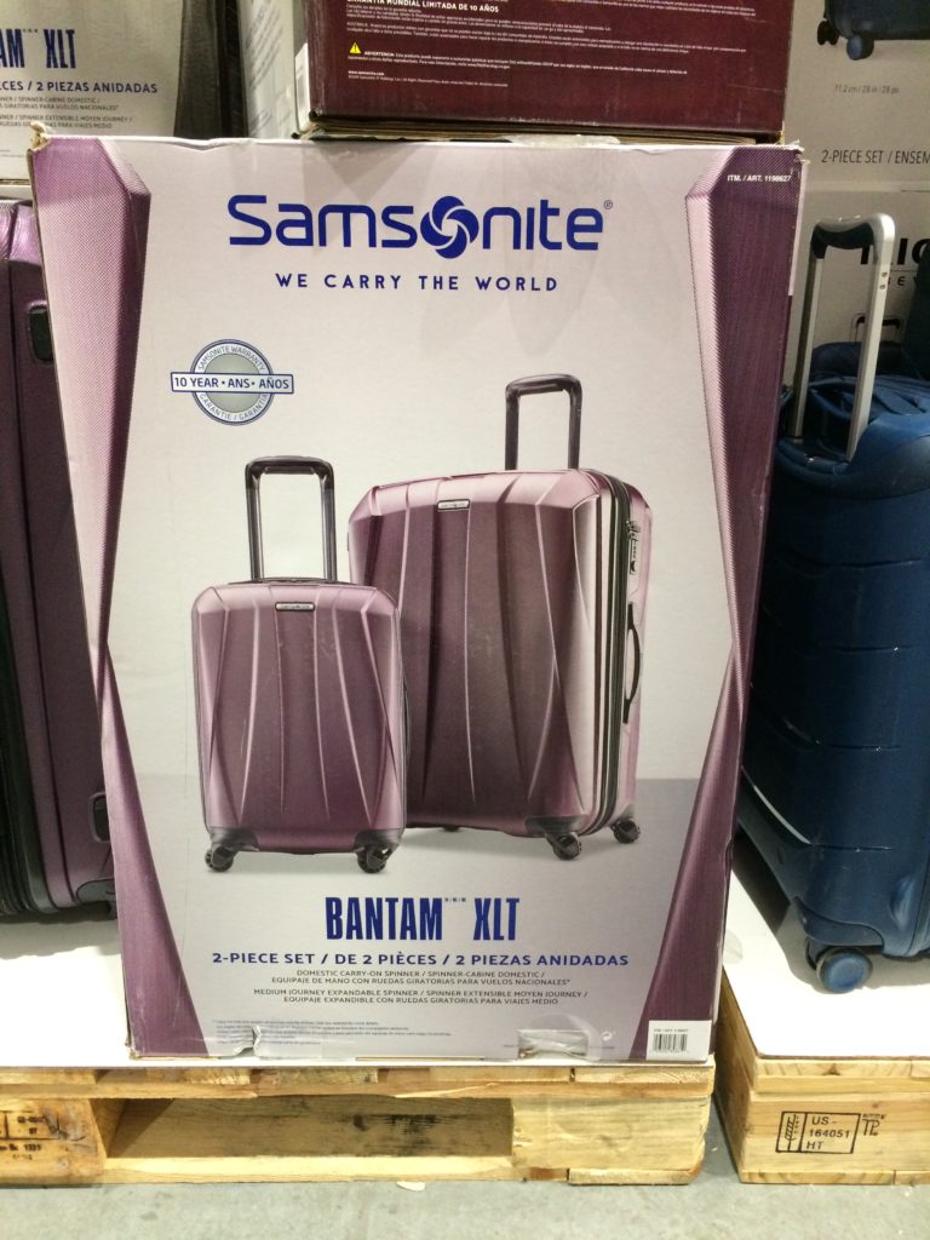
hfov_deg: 48.2
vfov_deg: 61.7
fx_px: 1039
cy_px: 620
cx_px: 465
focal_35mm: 29
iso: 200
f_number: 2.2
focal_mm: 4.15
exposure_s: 1/30
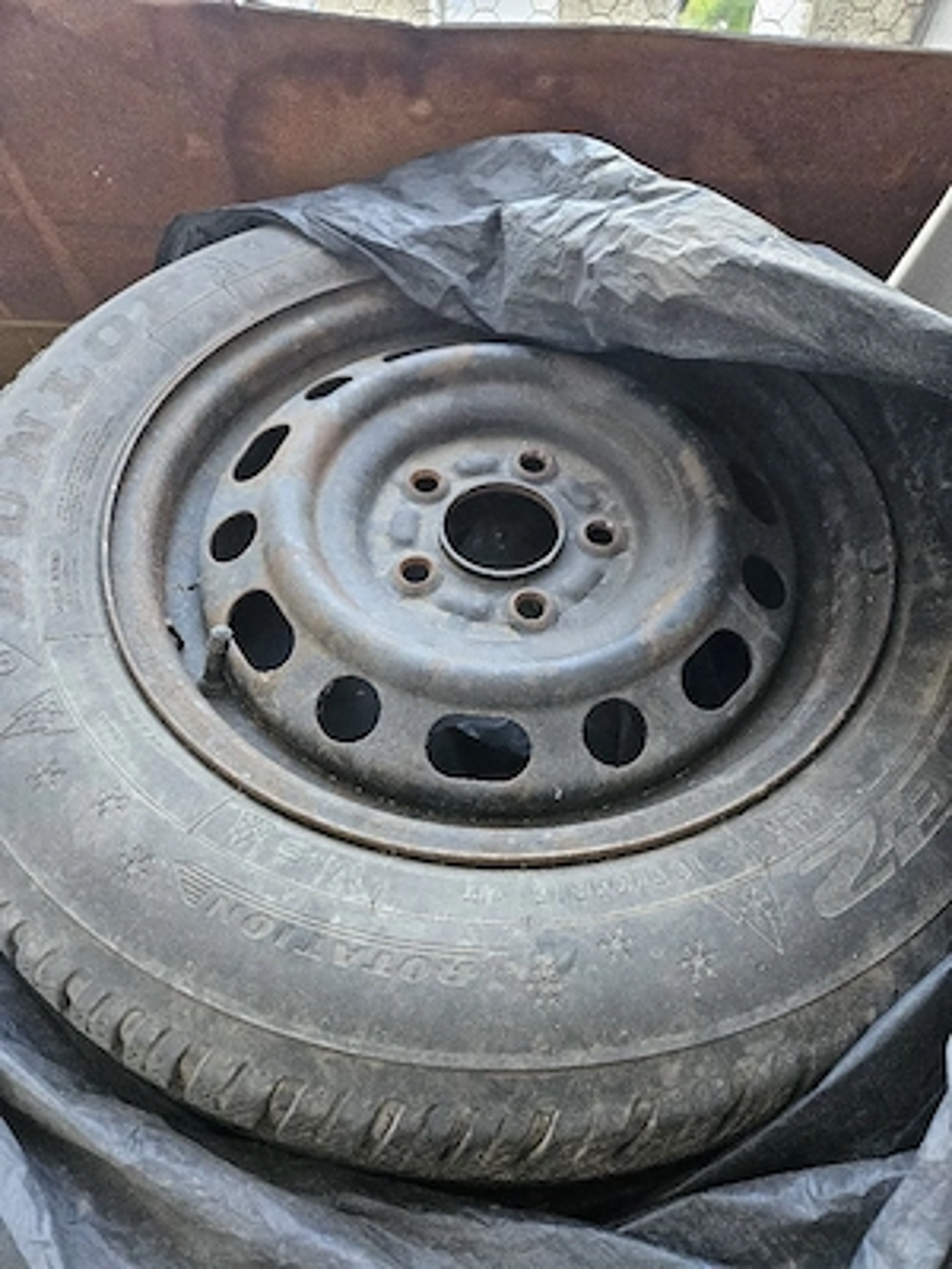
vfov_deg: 73.9
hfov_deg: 58.9
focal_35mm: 23
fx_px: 843
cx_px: 476
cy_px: 634
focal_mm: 5.4
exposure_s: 1/101
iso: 500
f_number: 1.8
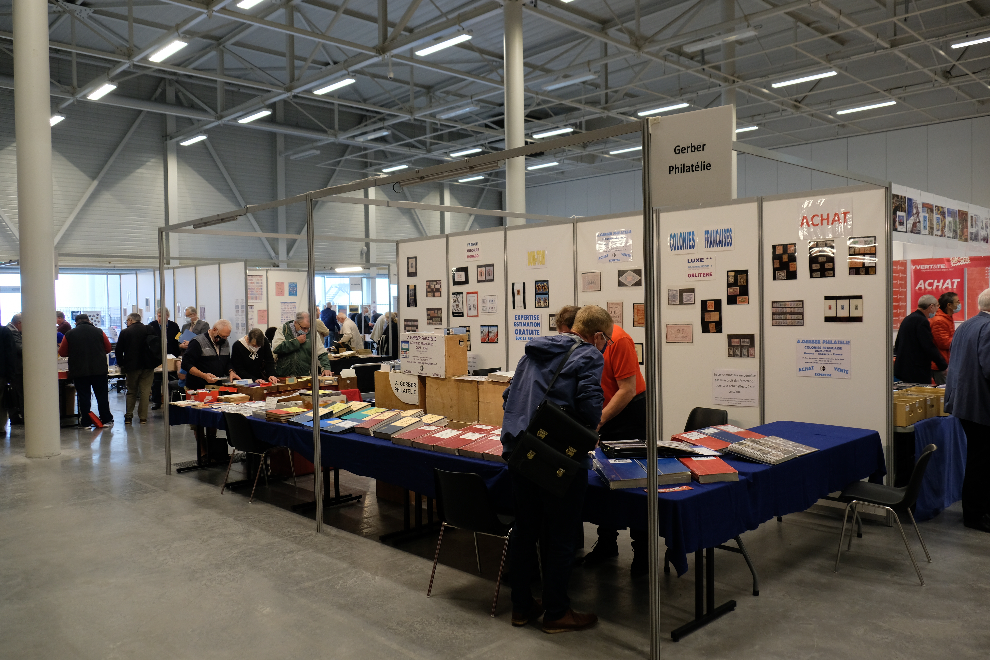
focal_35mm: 28
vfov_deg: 46.4
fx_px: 770
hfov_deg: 65.5
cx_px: 495
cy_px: 330
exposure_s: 1/52
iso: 800
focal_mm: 18.5
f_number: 3.5
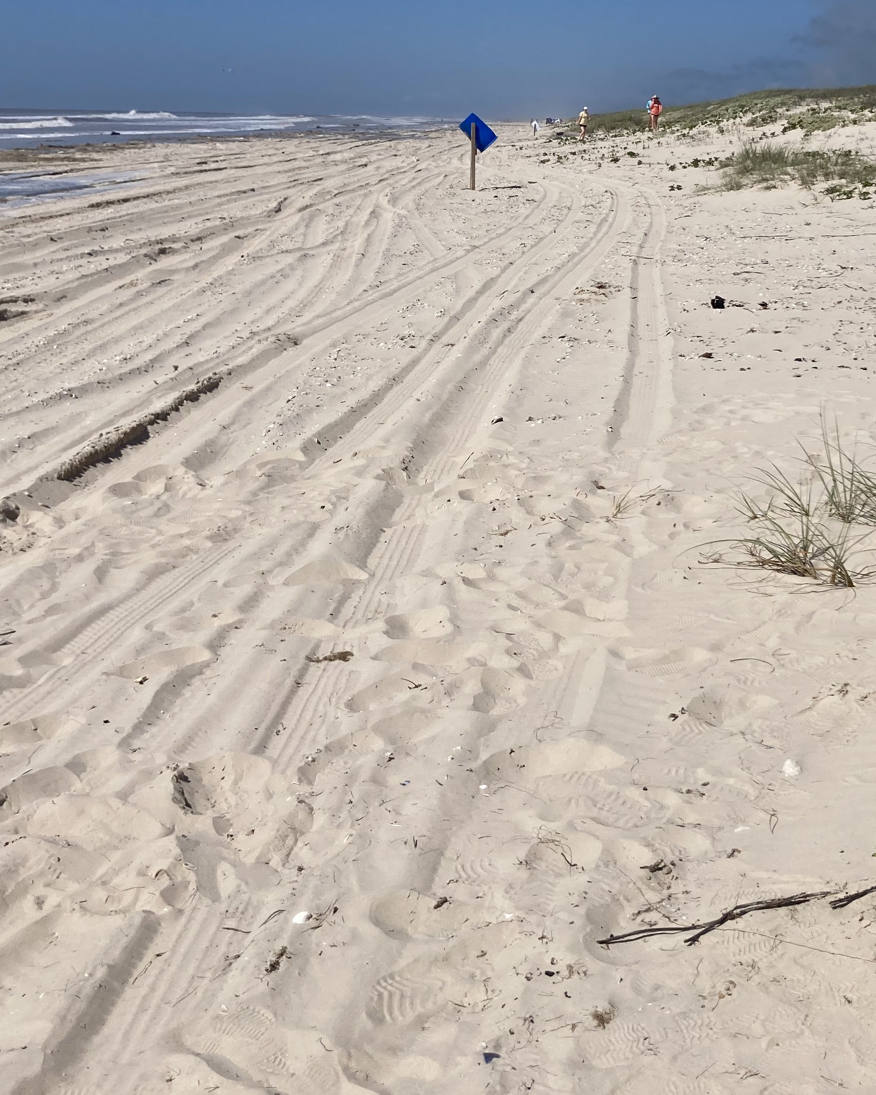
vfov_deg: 38.4
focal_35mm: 48
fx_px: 1555
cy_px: 382
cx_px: 548
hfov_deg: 31.3
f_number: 1.8
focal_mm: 3.99
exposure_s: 1/6897
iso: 25
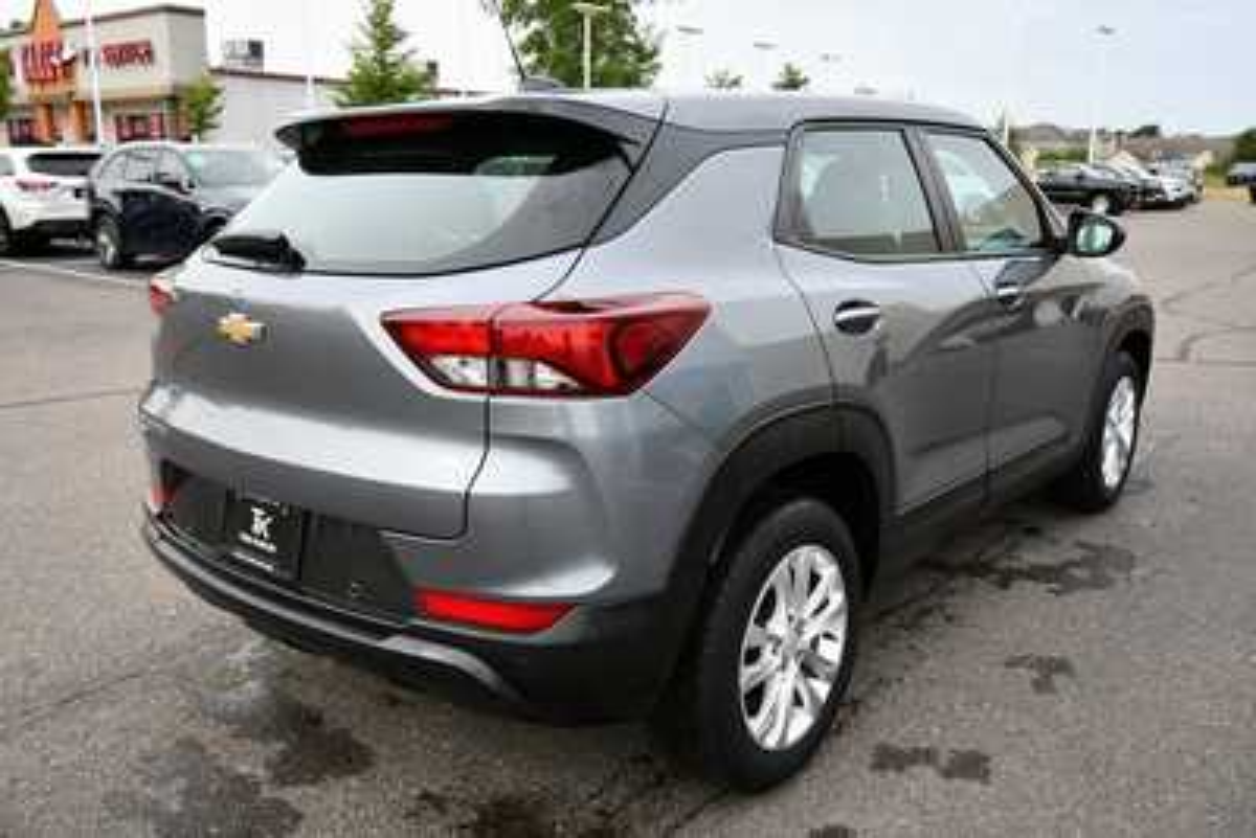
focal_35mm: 30
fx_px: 1047
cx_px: 628
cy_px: 419
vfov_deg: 43.6
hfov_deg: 61.9
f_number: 5.6
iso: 200
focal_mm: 20
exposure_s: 1/250
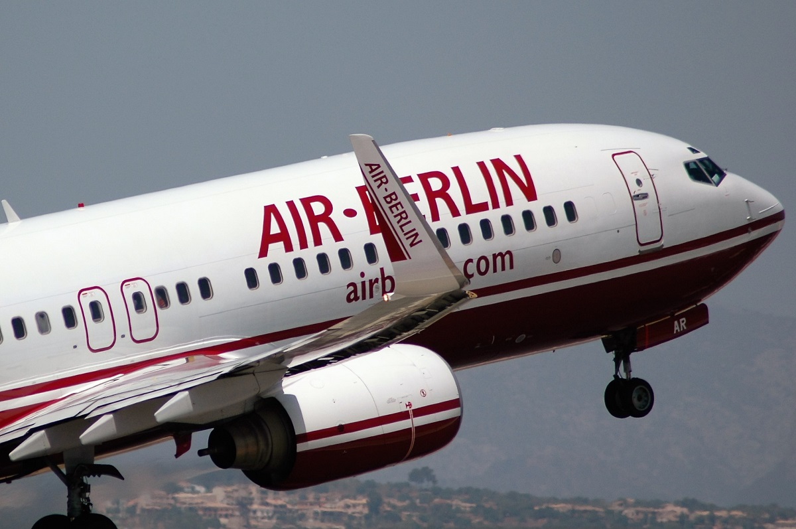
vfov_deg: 3.0
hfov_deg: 4.6
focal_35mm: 450
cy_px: 264
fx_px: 9938
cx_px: 398
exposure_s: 1/2000
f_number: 6
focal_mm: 300
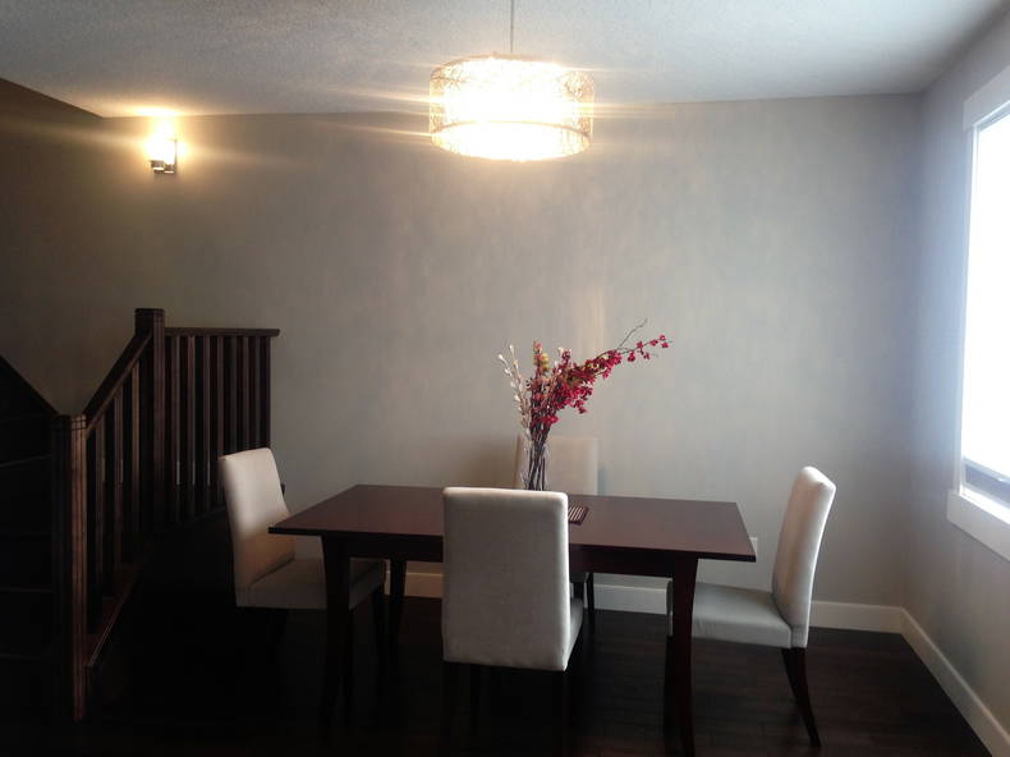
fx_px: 963
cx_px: 505
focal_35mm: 33
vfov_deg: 42.9
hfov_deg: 55.4
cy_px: 378
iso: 64
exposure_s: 1/20
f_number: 2.4
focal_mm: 4.12
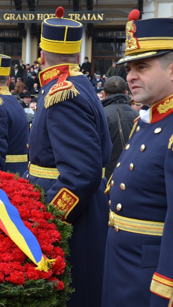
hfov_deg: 13.2
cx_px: -14
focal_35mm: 90
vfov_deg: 23.7
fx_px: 734
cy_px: 153
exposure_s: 1/250
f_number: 8
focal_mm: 38
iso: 320
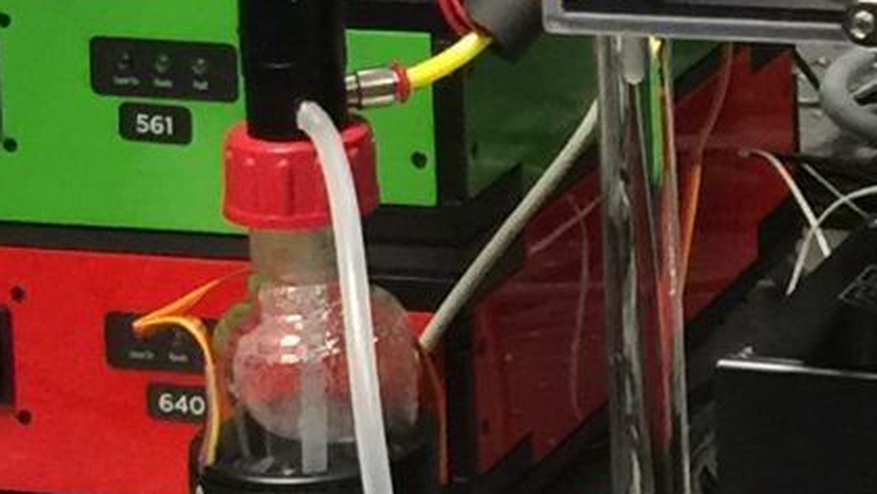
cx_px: 1242
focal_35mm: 192
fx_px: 4466
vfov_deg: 6.1
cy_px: -592
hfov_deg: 10.9
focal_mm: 4.15
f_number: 2.2
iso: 100
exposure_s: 1/17
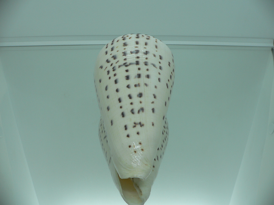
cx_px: 137
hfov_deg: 52.6
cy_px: 102
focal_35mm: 35
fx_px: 277
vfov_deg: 40.7
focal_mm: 4.6
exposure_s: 1/80
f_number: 2.8
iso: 80
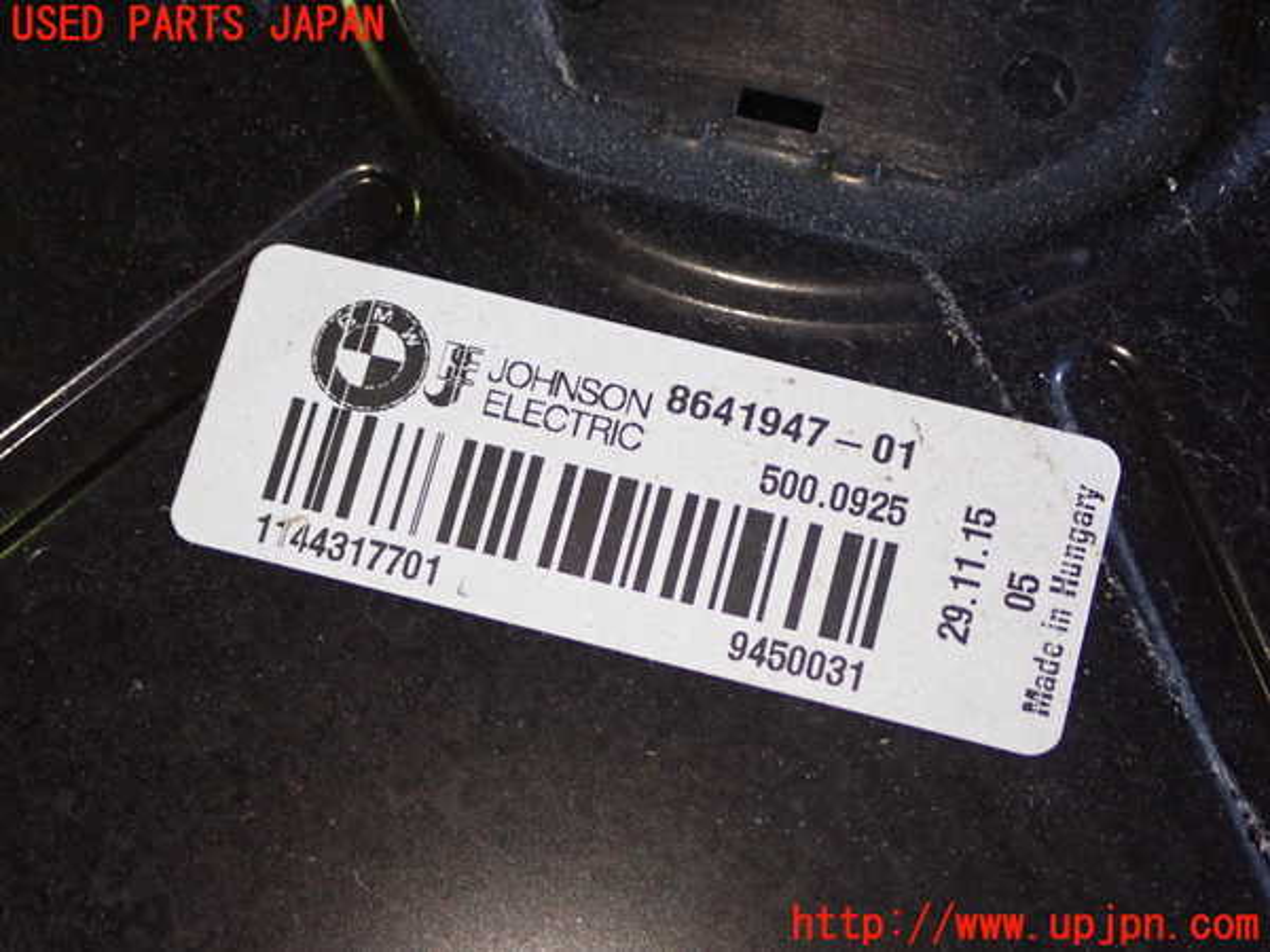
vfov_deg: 19.1
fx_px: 2825
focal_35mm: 77
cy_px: 476
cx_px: 635
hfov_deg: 25.3
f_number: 4.1
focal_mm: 13.65
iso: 640
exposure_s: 1/80
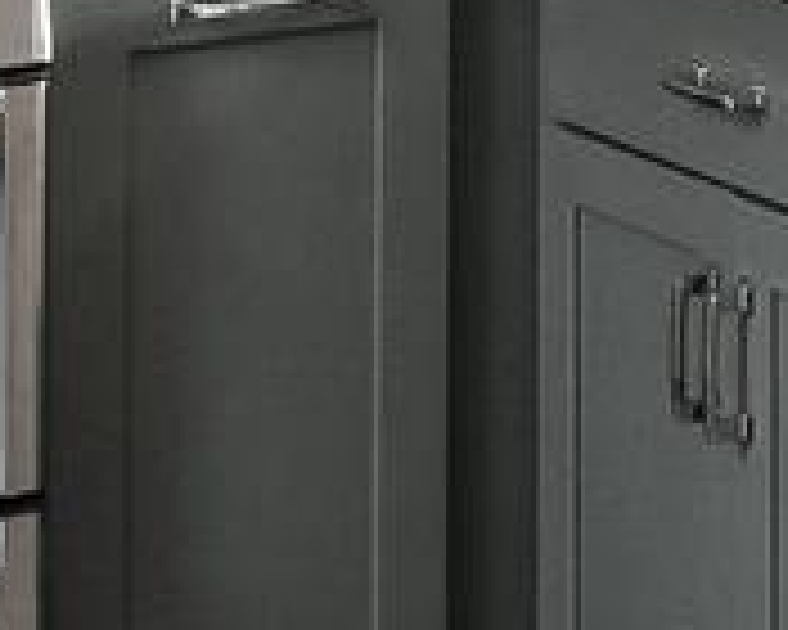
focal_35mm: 116
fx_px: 2705
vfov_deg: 11.9
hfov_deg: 13.6
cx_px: 1666
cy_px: -630
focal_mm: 10
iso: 640
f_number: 7.1
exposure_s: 1/20
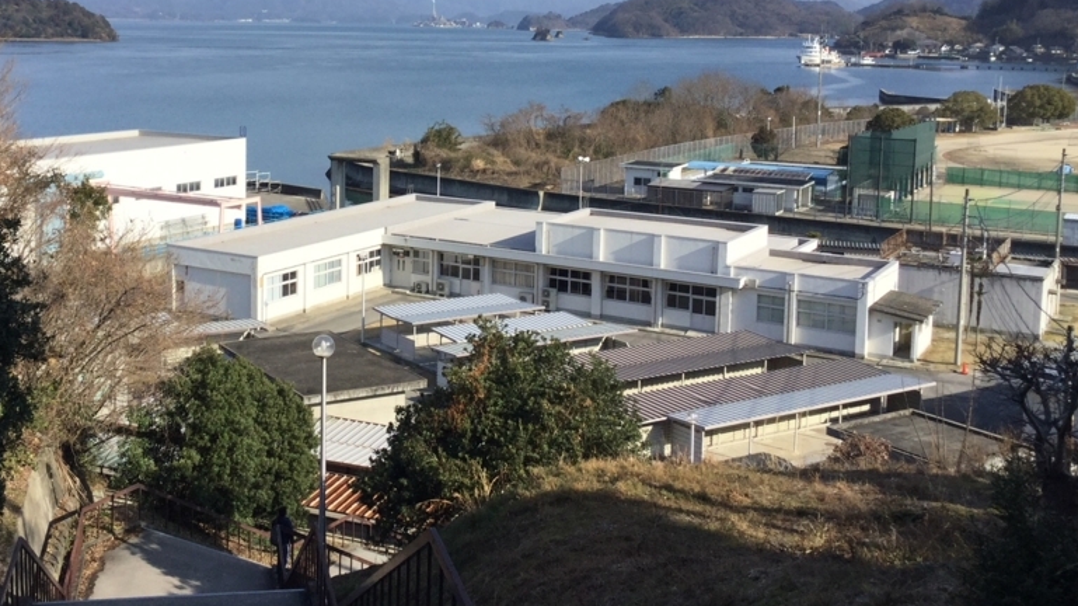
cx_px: 387
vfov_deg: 26.2
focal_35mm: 45
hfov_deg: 45.0
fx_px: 1286
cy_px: 156
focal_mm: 3.3
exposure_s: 1/1294
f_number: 2.4
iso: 25
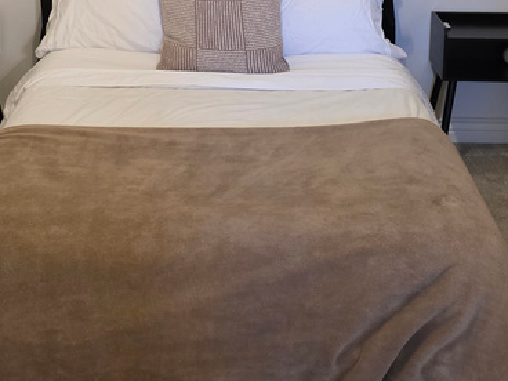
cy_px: -14
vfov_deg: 22.0
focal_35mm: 64
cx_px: 232
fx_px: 939
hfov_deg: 30.3
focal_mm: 6.3
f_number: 1.7
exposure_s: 1/120
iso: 800
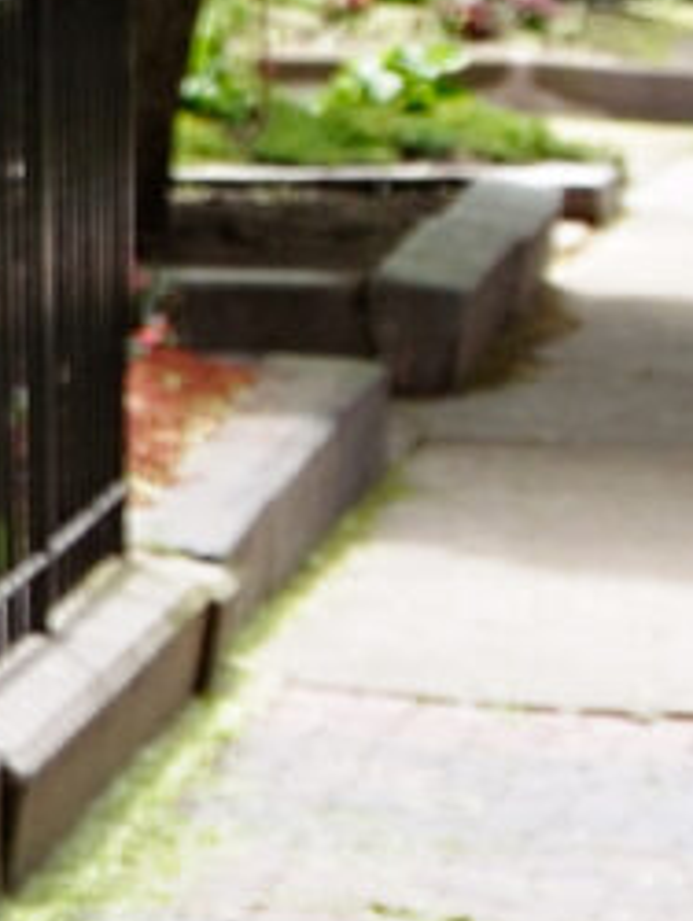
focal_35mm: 324
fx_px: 8634
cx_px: -3004
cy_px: -553
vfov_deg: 6.0
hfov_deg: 4.0
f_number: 6.3
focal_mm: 22
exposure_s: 1/125
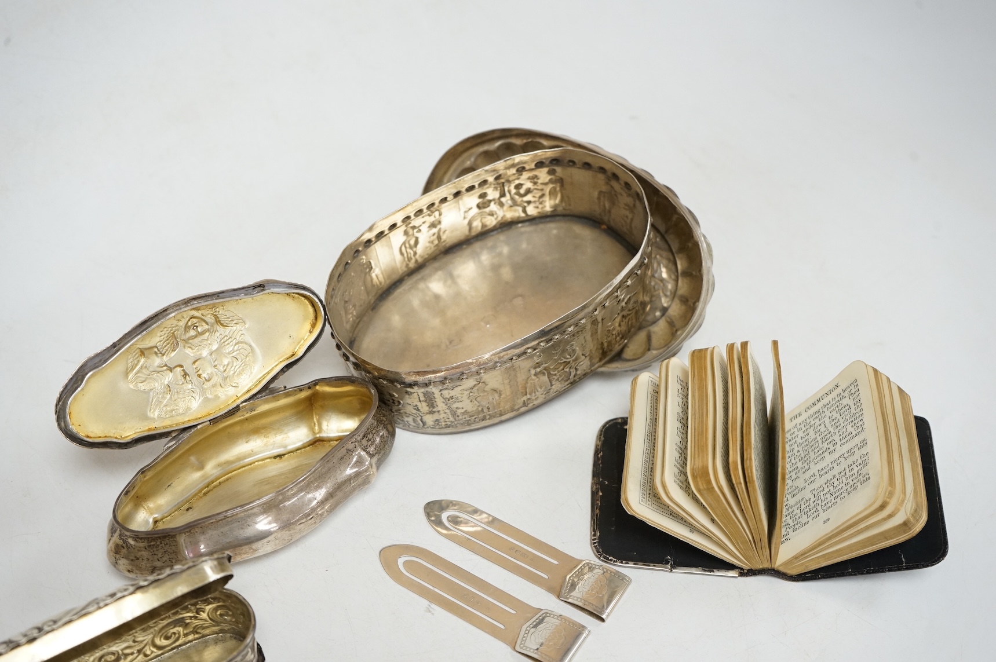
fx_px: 1299
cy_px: 331
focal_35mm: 47
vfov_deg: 28.6
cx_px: 498
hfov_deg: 41.9
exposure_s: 1/125
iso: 2500
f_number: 8
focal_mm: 47
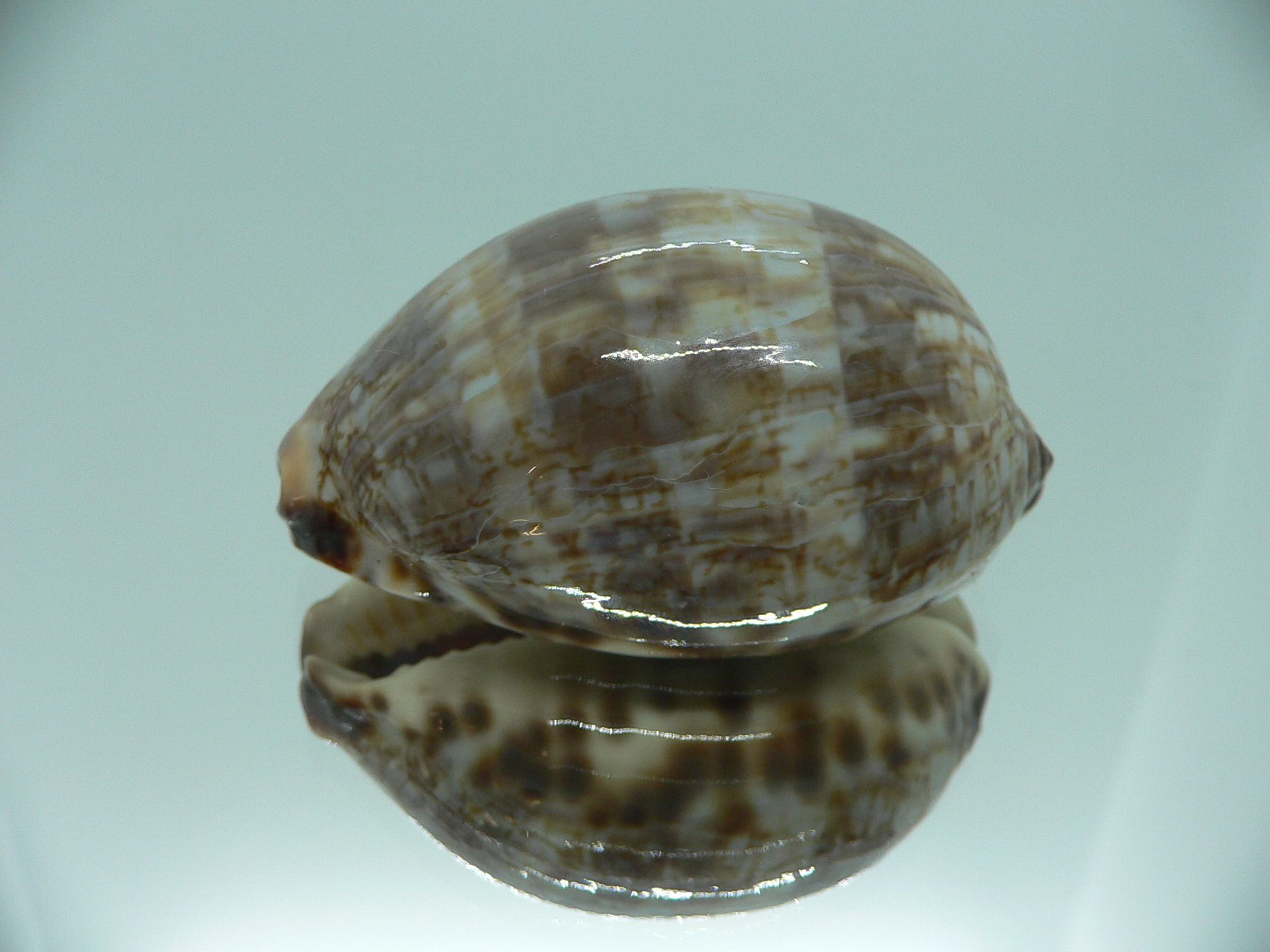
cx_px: 635
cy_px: 476
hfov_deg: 52.6
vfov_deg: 40.7
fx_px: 1284
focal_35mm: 35
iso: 80
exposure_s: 1/60
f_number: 2.8
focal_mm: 4.6
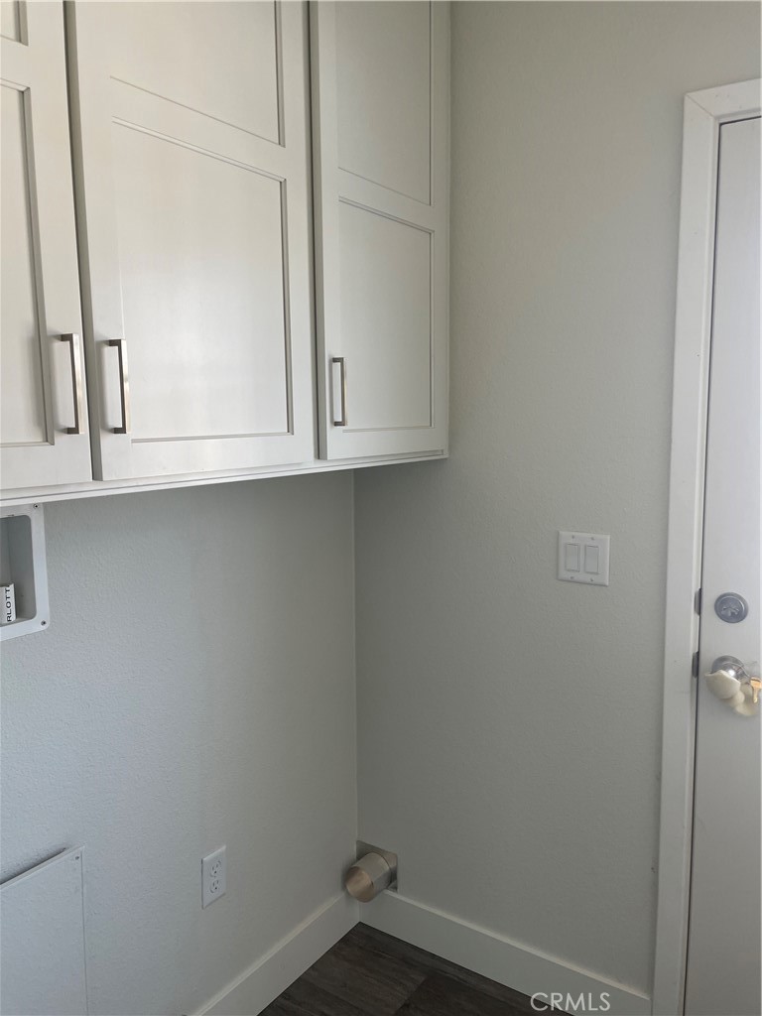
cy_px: 508
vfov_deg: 67.3
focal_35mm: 26
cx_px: 381
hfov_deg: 53.1
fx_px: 763
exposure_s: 1/121
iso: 50
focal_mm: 4.2
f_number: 1.6
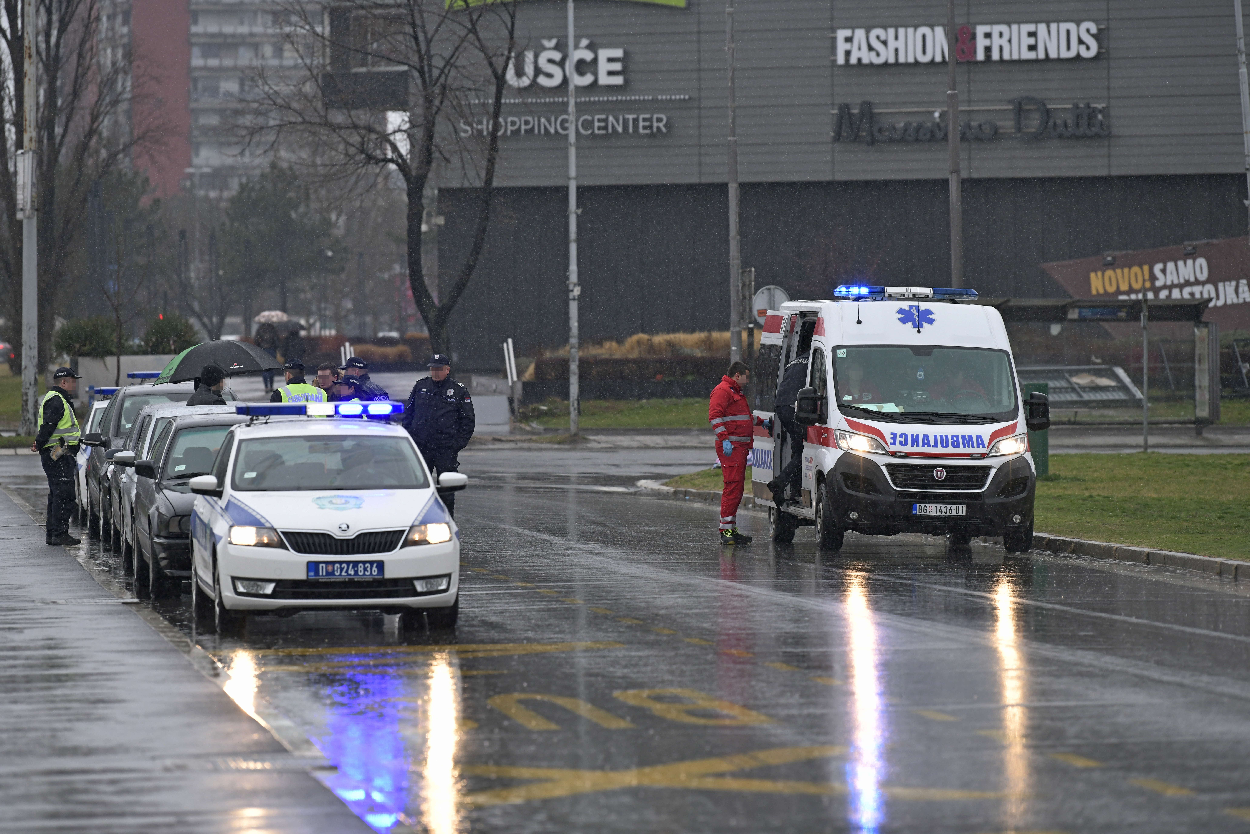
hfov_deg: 10.3
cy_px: 417
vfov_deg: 6.9
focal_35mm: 200
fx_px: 6944
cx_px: 625
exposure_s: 1/1600
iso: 1000
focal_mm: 200
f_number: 4
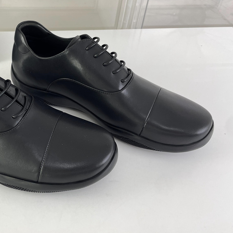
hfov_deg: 39.1
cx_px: 42
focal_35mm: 41
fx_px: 312
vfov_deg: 40.8
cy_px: 94
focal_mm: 4.2
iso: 40
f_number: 1.6
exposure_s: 1/100
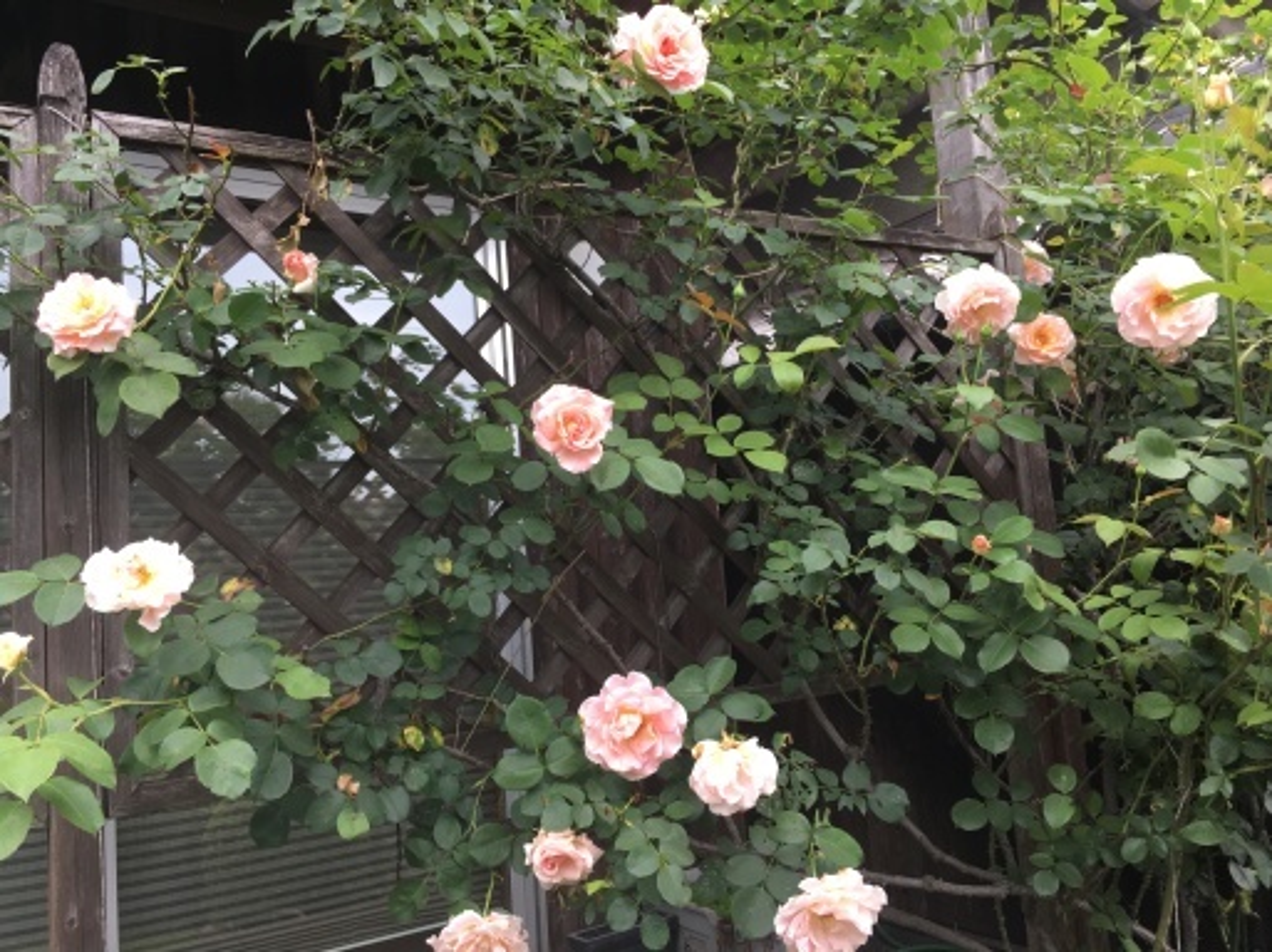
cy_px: 476
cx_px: 636
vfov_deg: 48.2
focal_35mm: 29
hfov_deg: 61.7
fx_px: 1065
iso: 40
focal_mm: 4.15
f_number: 2.2
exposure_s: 1/120
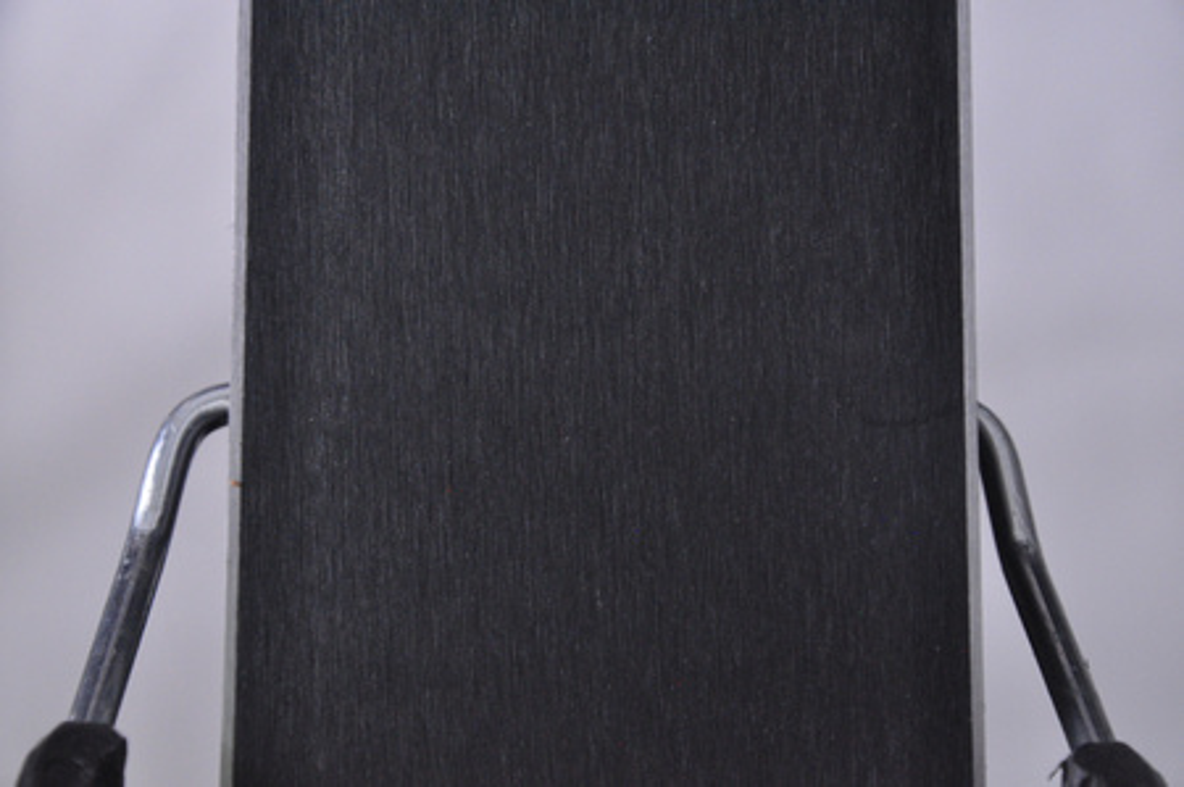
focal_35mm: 158
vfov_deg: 8.7
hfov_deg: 13.1
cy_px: 394
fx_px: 5174
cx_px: 592
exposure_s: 1/125
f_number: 9.5
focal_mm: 105
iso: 3200
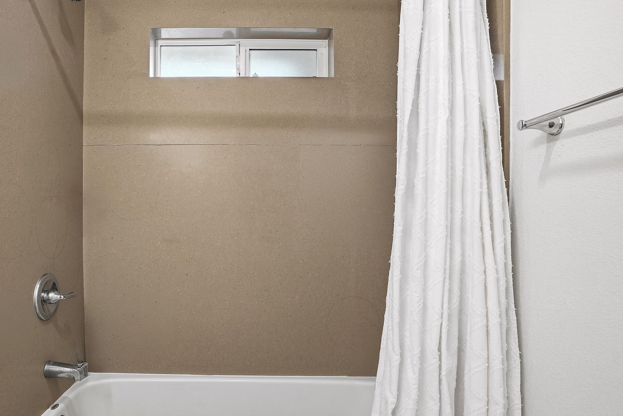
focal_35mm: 21
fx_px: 364
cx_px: 242
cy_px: 223
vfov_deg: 59.5
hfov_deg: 80.0
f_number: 8
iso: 250
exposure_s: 1/160
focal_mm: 16
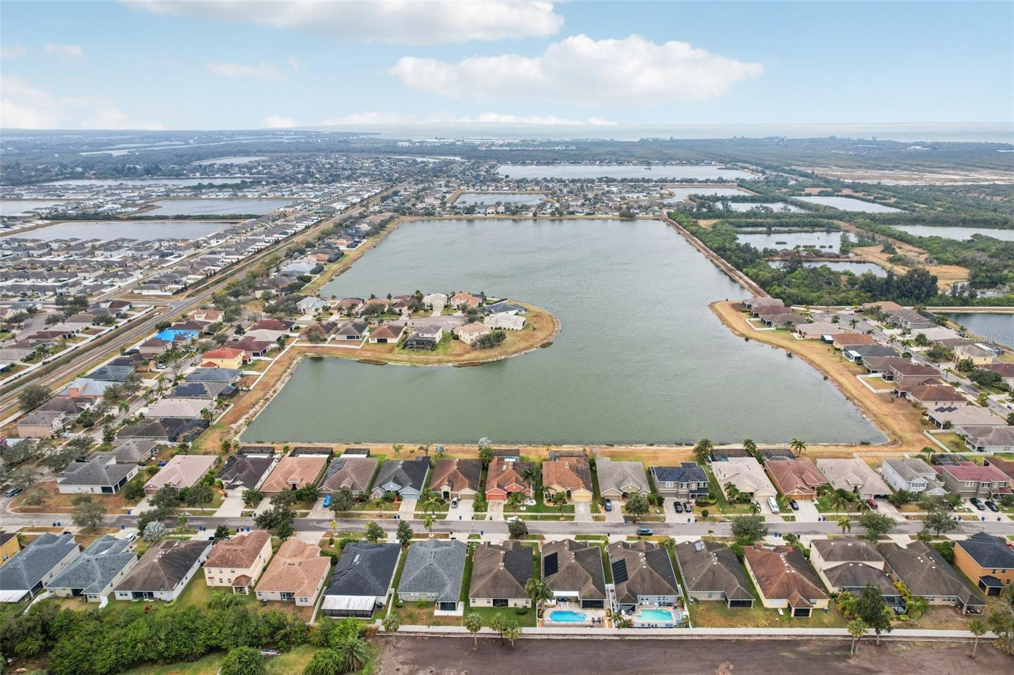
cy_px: 338
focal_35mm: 22
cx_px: 507
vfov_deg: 57.2
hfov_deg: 78.6
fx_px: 619
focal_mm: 8.4
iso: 130
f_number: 2.8
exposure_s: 1/640
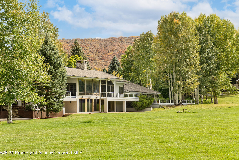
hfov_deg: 38.2
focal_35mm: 52
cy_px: 80
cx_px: 120
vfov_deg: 26.0
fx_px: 345
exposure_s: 1/320
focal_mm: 52
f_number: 7.1
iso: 100
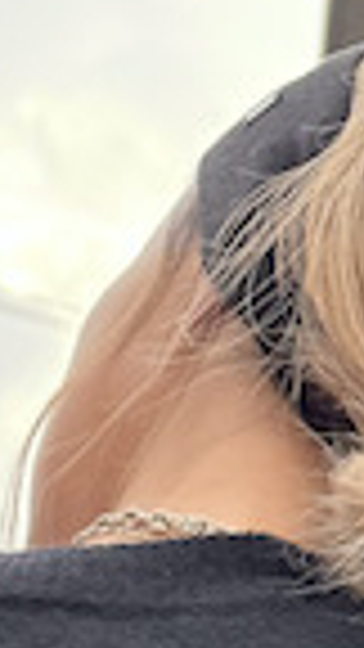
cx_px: -27
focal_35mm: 127
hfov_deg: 9.5
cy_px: 1292
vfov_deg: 14.2
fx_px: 2179
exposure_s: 1/176
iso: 64
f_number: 1.78
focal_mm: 6.76
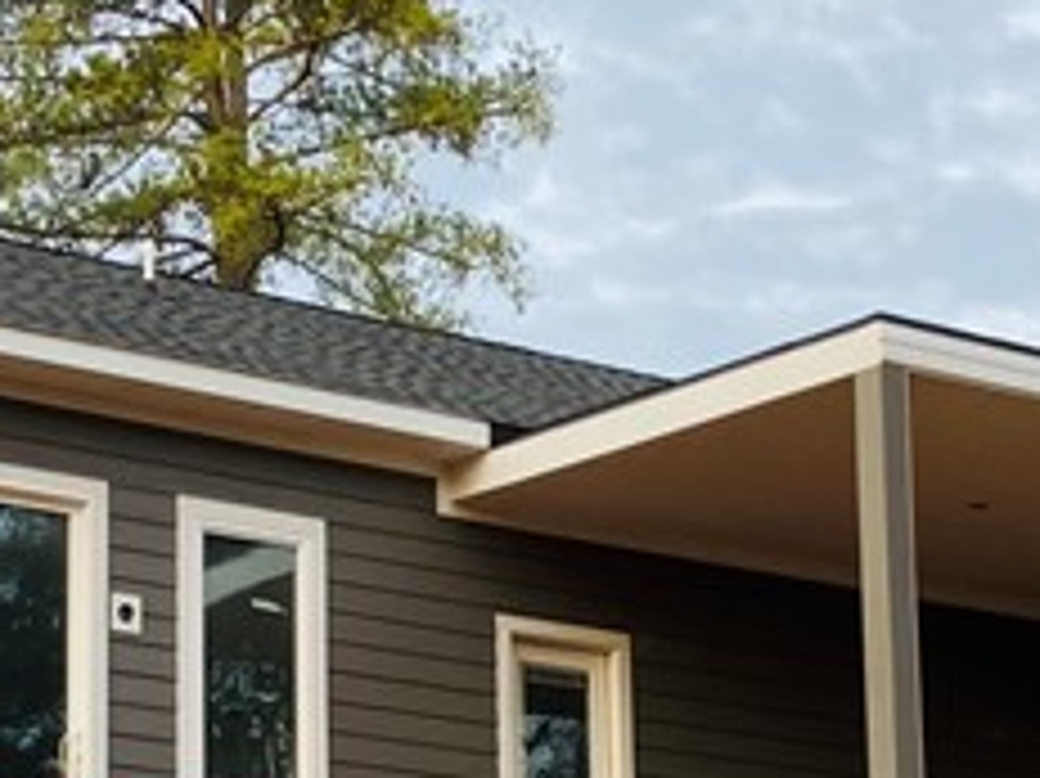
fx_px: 3724
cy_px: 738
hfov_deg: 15.9
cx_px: 419
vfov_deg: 11.8
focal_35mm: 124
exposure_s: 1/158
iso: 20
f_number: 1.8
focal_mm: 3.99
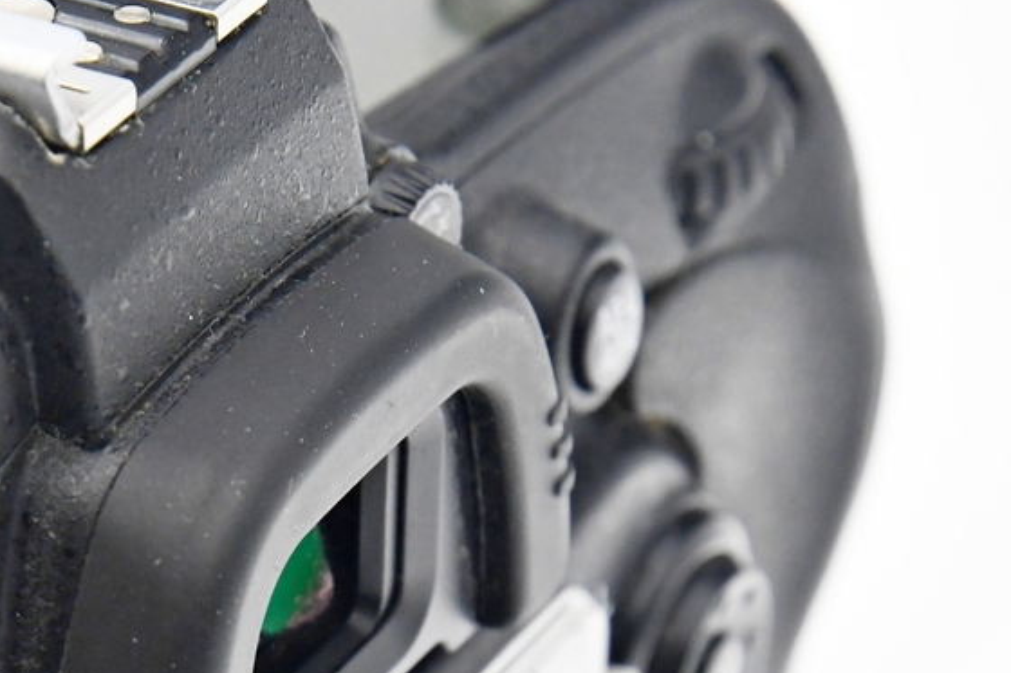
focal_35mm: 225
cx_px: -47
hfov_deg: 9.1
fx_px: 6317
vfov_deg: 6.1
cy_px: 879
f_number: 8
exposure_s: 1/100
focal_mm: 56
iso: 1600
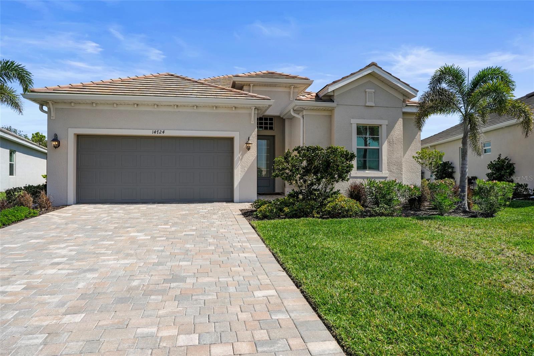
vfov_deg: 57.2
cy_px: 178
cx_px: 267
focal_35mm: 22
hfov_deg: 78.6
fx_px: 326
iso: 400
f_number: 9
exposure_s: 1/1000
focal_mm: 22
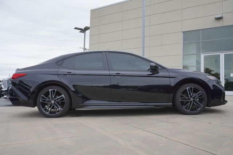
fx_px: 194
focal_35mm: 30
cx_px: 116
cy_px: 78
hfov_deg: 61.9
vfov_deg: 43.6
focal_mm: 20
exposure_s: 1/60
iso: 160
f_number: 13
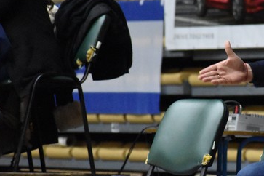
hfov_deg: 4.8
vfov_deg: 3.2
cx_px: 318
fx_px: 3160
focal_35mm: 431
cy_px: 127
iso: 6400
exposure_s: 1/250
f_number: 5.6
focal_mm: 116
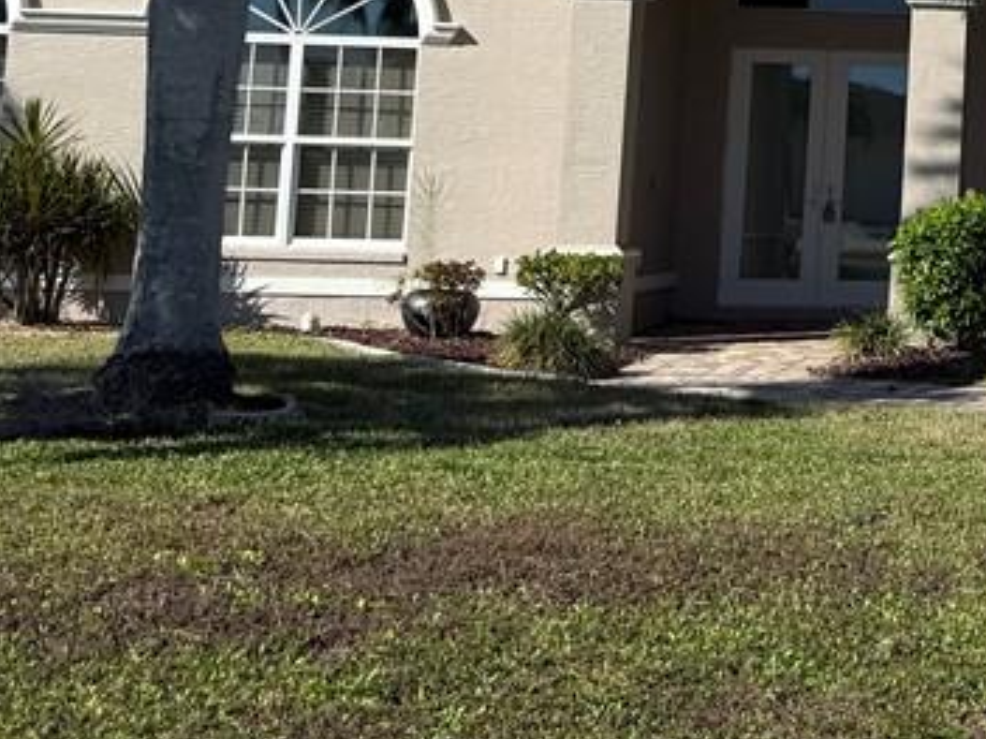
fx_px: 1993
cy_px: 8
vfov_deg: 20.4
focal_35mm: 70
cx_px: 1298
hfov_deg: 24.2
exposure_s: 1/4673
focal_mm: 6.76
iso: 80
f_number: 1.78
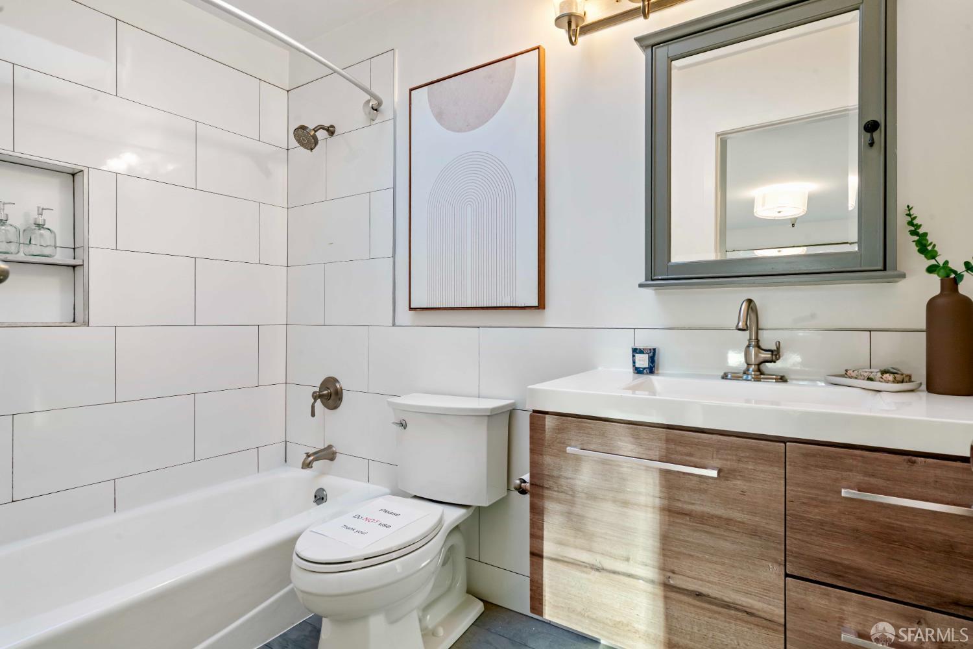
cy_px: 324
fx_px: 486
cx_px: 486
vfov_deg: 67.4
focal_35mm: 18
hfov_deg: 90.0
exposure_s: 1/13
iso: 640
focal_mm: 18
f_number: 11
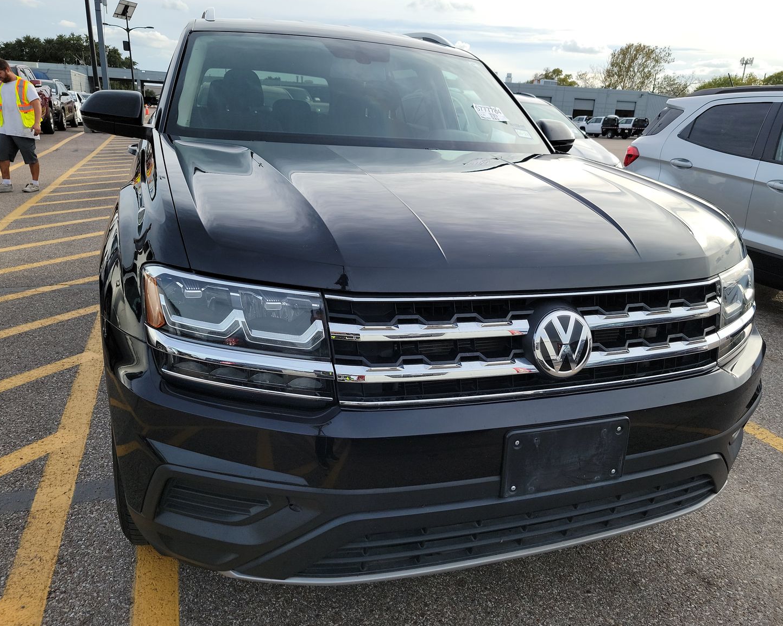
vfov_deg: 54.9
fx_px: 602
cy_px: 319
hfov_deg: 66.0
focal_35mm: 26
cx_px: 395
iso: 50
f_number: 1.8
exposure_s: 1/331
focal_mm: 6.7
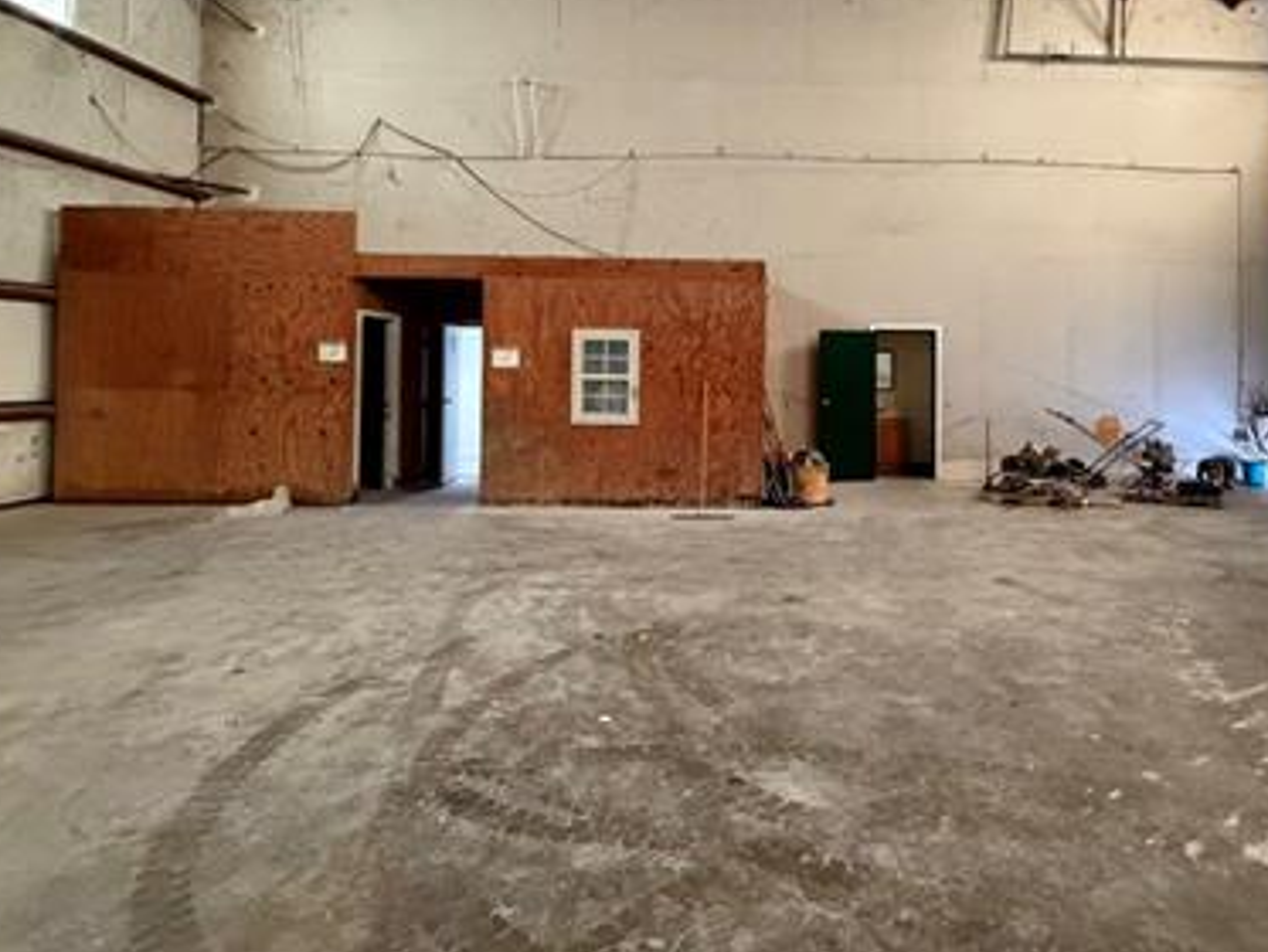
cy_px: 354
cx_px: 816
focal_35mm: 24
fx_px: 879
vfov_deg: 56.1
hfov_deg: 70.1
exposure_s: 1/60
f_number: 2.2
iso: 800
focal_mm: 2.22
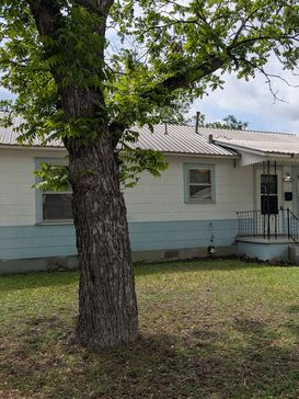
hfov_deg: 42.2
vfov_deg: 55.3
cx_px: 205
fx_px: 380
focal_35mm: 33
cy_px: 206
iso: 20
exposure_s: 1/2088
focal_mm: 6.9
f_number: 1.68
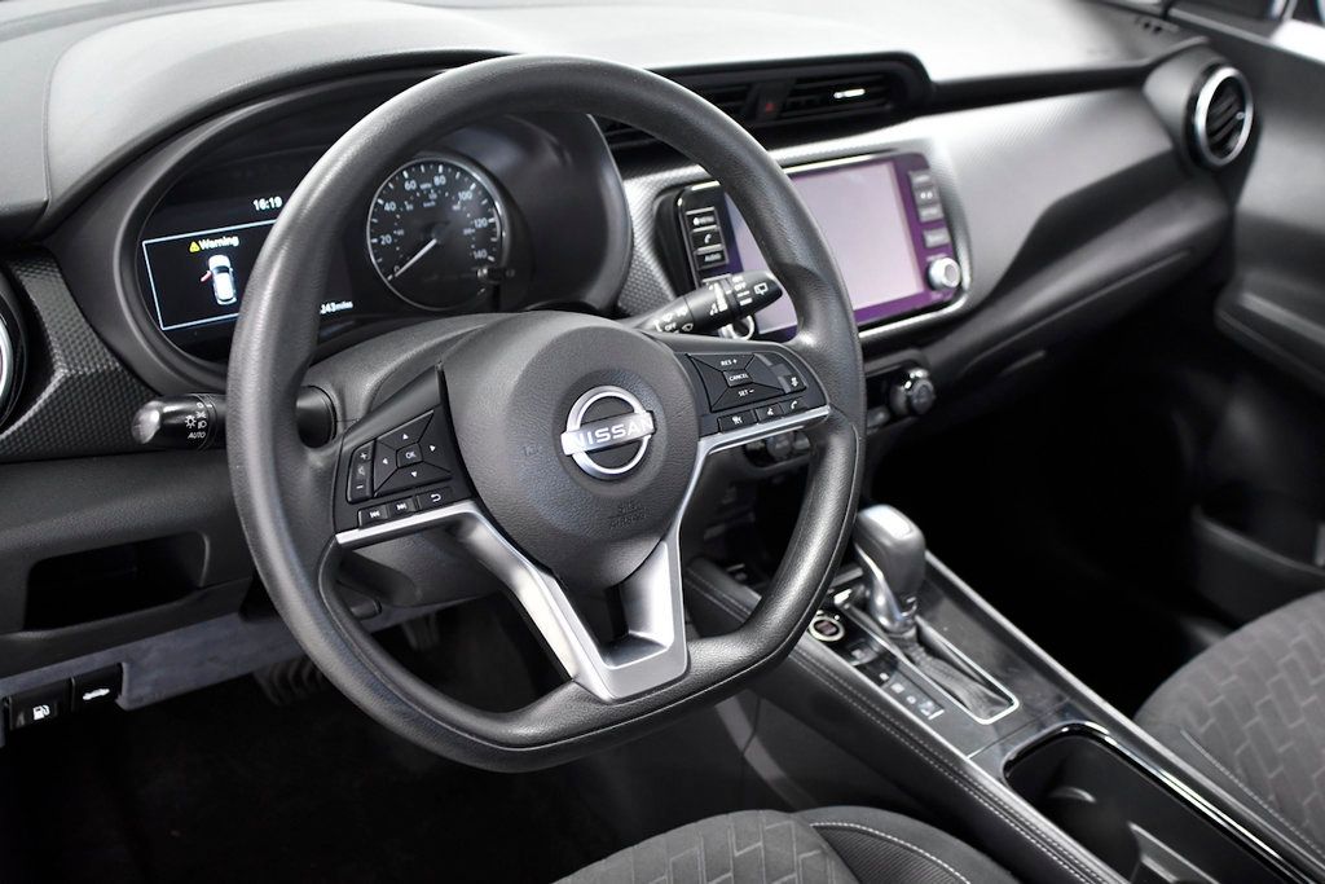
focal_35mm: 36
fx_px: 1325
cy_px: 442
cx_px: 662
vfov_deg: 36.9
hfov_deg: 53.1
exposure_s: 1/125
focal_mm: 24
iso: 2000
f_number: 3.5
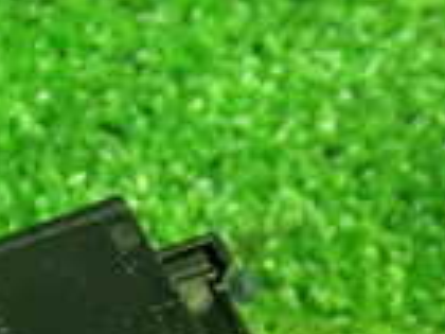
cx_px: -334
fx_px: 1761
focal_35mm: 137
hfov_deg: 13.1
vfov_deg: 10.0
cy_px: 662
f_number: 2.4
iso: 800
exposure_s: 1/25
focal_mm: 5.79
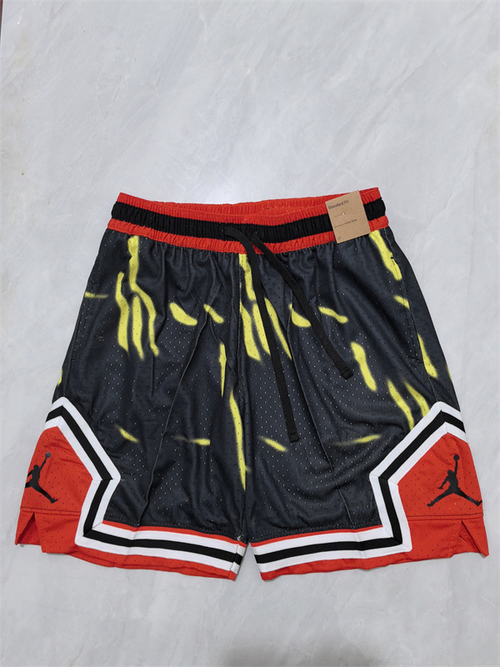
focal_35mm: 27
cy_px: 334
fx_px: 520
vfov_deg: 65.3
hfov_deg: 51.4
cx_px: 250
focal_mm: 5.75
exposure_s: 1/33.3
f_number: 2
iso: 320
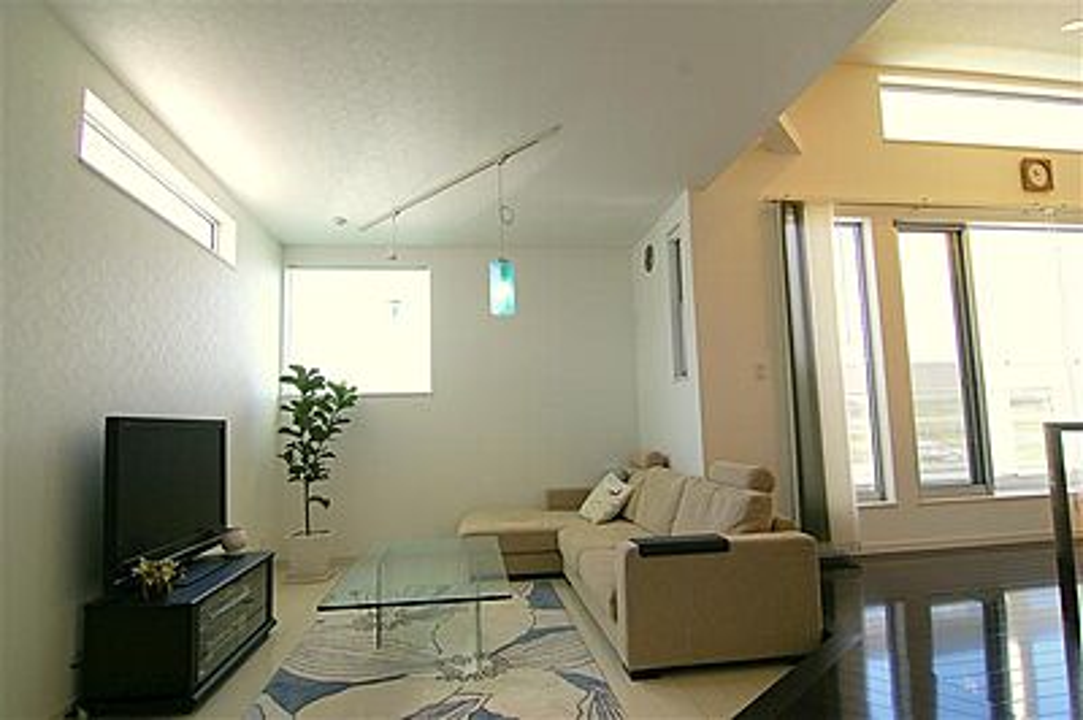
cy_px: 360
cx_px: 542
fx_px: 541
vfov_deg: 67.3
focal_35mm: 18
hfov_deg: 90.0
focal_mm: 12
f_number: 8
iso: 200
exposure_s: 1/90
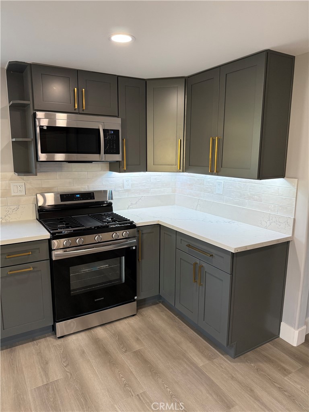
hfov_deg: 56.8
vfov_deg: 71.6
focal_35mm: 24
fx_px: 286
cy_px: 206
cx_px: 154
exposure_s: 1/120
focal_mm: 6.76
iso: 200
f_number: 1.78
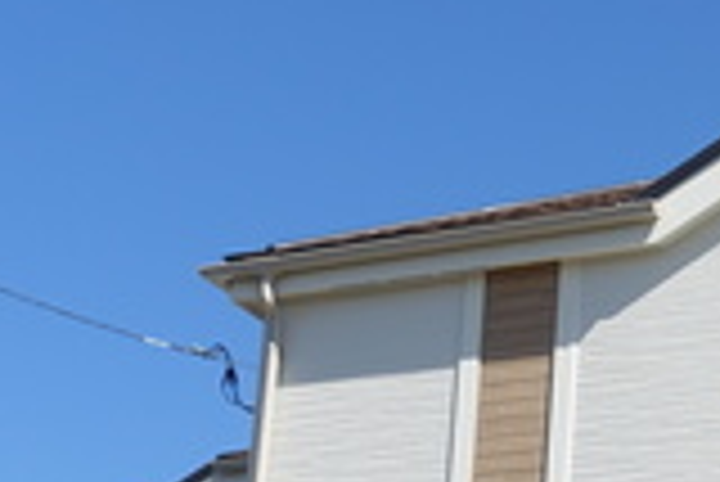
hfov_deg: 15.3
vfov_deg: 10.7
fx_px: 2562
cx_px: 900
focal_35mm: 128
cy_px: 315
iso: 125
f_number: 4
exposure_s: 1/125
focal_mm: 11.81
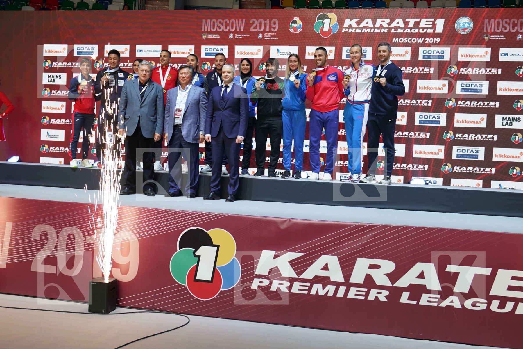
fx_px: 567
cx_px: 262
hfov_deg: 49.6
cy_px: 174
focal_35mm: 39
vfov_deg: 34.2
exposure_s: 1/80
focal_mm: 26
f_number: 2.8
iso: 100
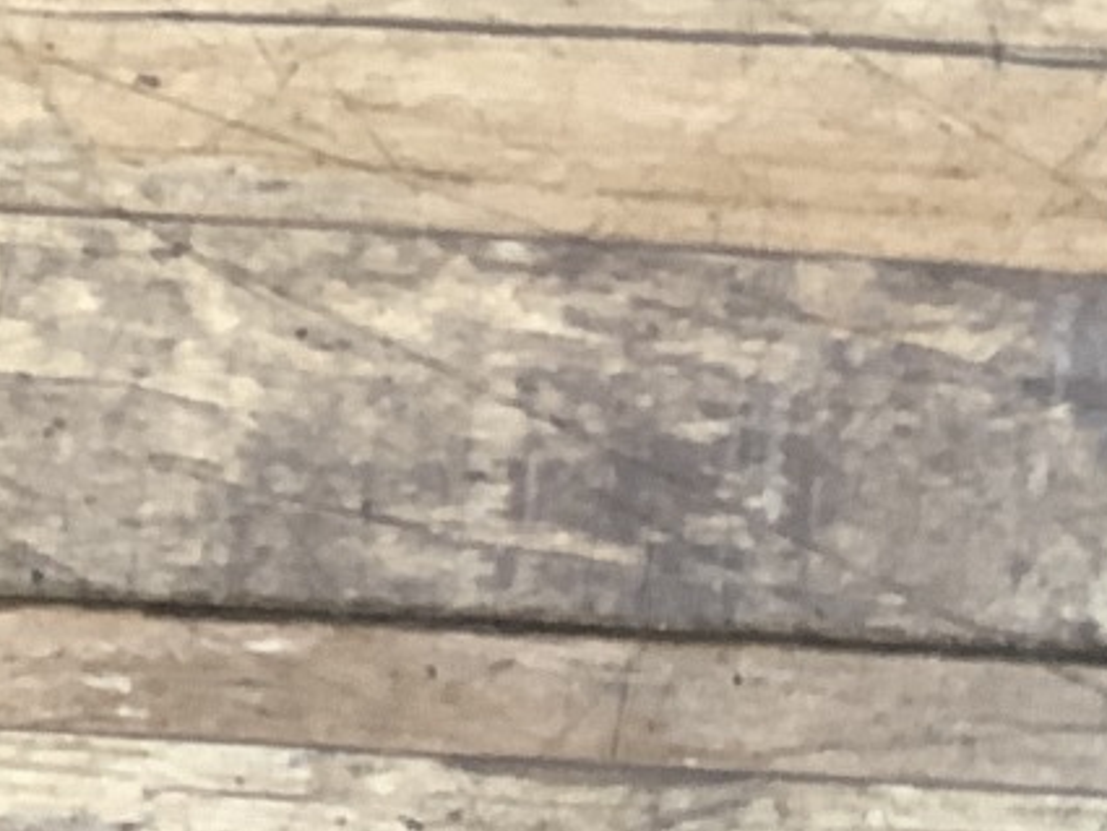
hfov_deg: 14.5
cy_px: 1043
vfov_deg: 12.0
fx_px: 3839
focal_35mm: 120
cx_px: 1951
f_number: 2.4
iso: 125
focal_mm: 3.3
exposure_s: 1/60
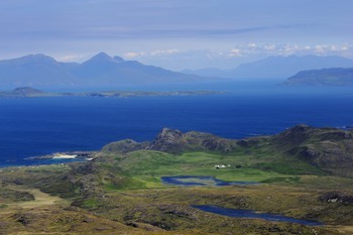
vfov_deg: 11.0
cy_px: 125
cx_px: 149
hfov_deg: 16.5
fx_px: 1215
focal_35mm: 124
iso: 200
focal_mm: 105
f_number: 8
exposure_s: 1/800
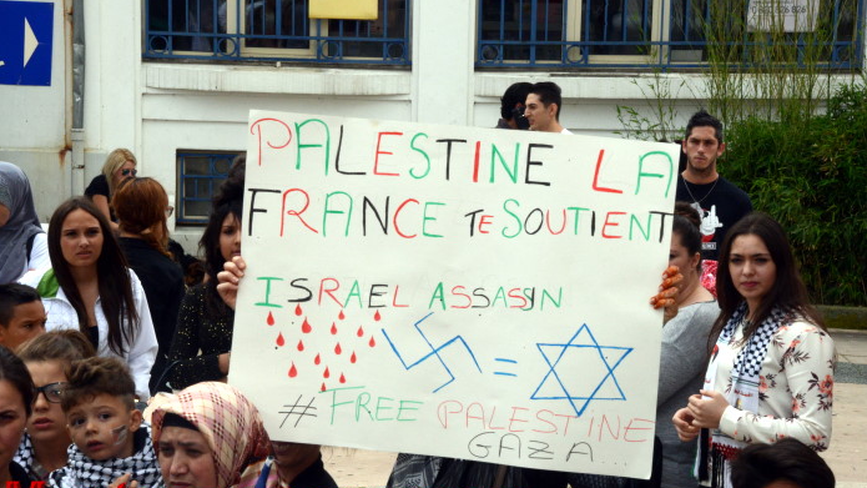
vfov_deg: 7.9
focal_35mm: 153
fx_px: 3518
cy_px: 246
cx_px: 435
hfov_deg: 14.1
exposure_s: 1/250
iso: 2800
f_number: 36
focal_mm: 145
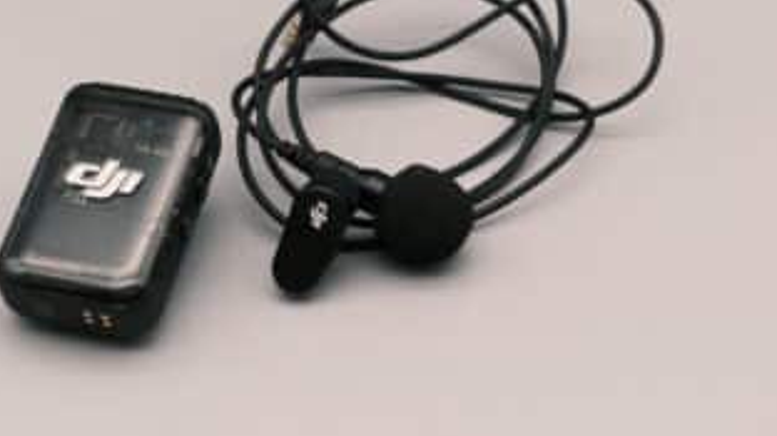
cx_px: 306
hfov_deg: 26.5
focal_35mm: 80
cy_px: 162
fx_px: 1647
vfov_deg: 15.1
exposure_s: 1/120
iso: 800
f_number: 9
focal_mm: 40.8
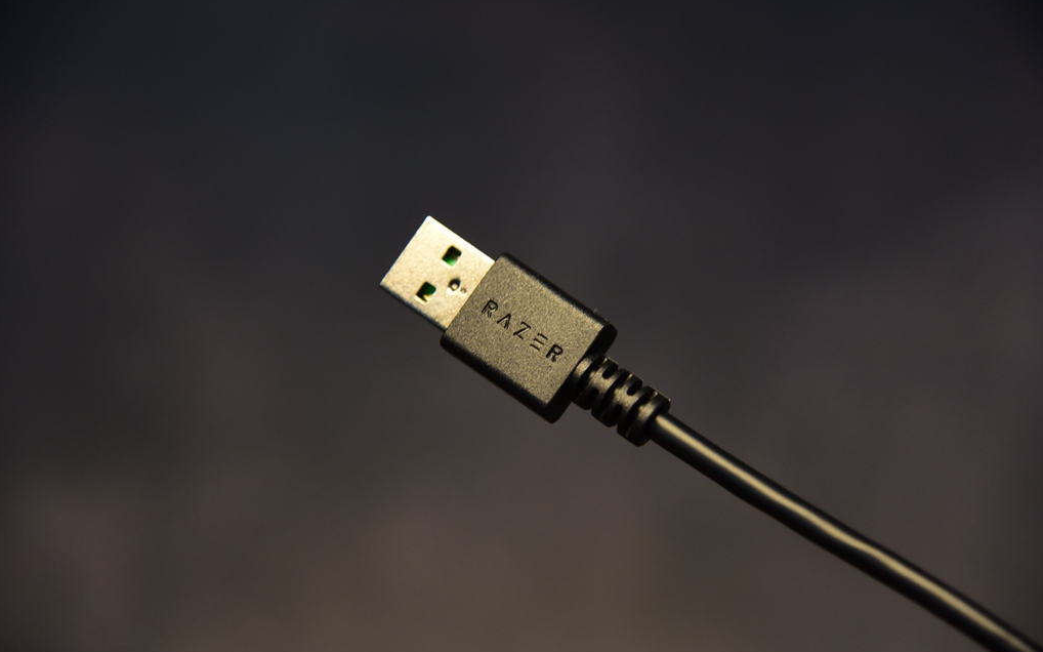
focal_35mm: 123
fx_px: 3496
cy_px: 320
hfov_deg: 17.0
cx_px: 520
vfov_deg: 10.6
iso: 1600
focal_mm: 120
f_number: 4
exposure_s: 1/40
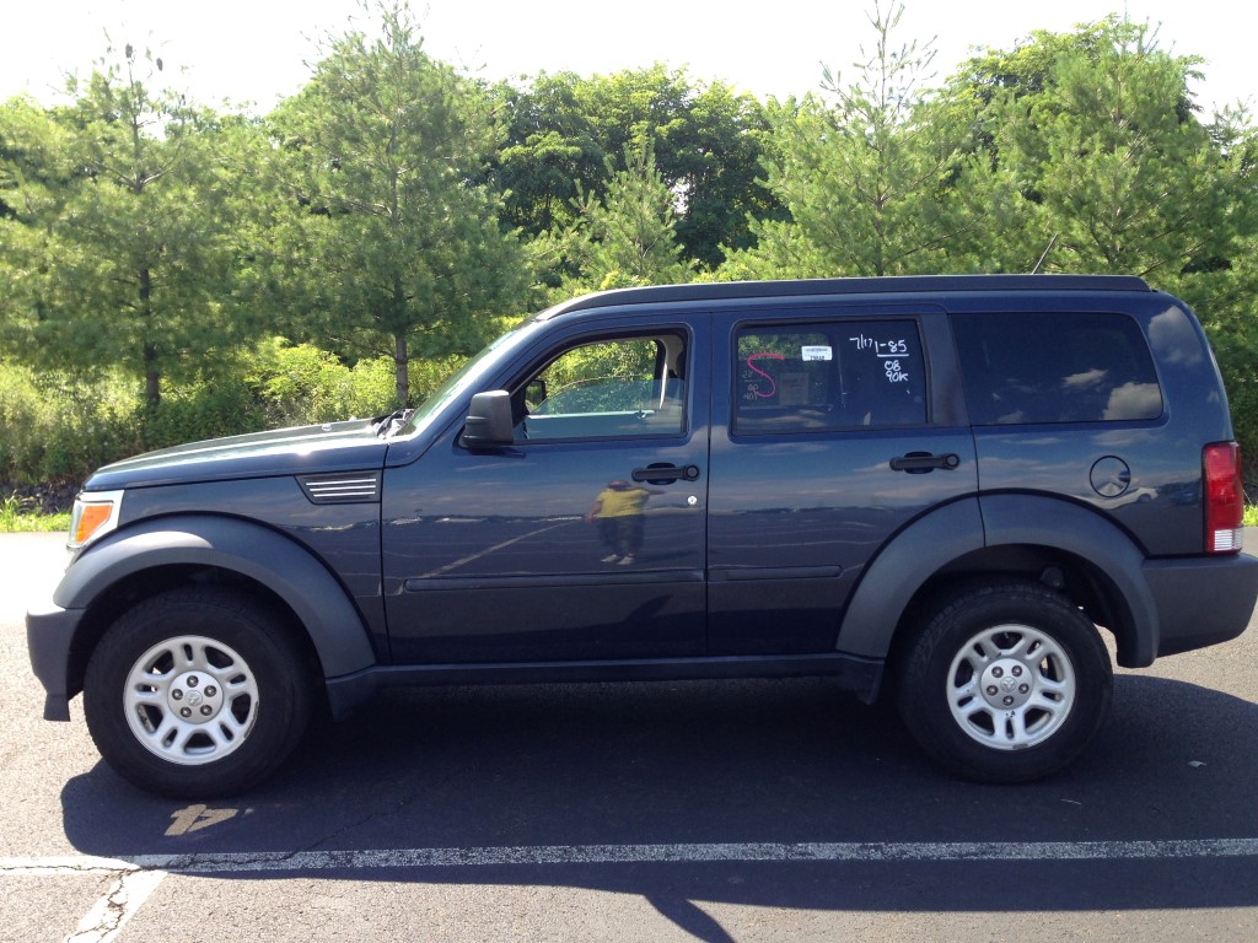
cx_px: 629
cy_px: 472
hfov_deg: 55.4
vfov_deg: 42.9
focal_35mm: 33
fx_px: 1199
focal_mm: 4.12
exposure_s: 1/339
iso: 50
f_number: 2.4
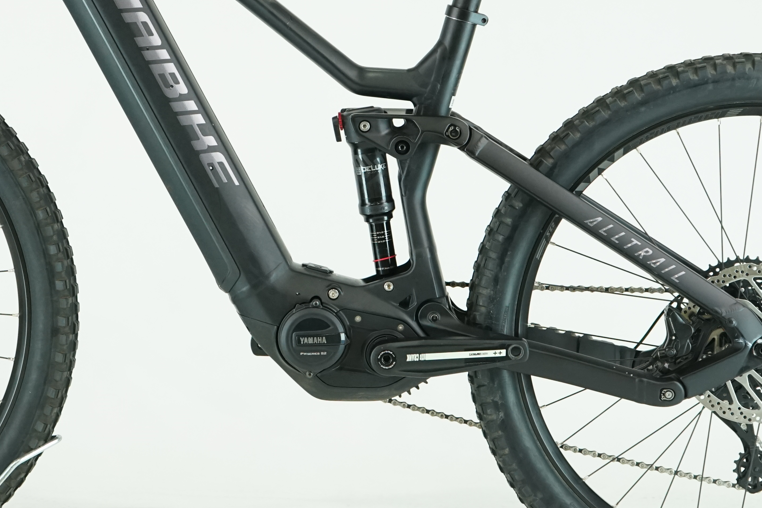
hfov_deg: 19.4
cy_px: 131
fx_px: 2222
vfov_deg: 13.0
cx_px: 256
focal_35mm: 105
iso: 1600
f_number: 5.6
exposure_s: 1/200
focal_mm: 50
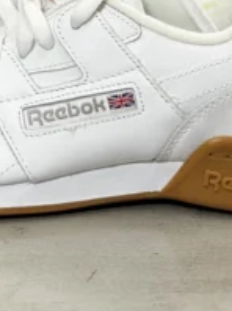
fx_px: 1245
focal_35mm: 139
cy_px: -90
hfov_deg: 10.6
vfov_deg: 13.7
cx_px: 69
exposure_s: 1/60
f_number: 1.78
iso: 125
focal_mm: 6.76
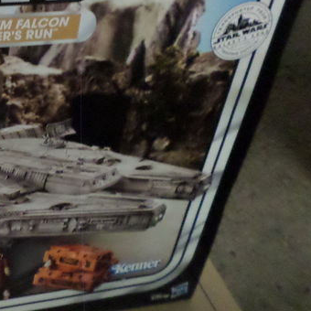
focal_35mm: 65
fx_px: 661
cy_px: 98
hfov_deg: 24.9
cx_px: -20
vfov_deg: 26.3
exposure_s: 1/20
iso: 640
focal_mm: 4.5
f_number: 2.5
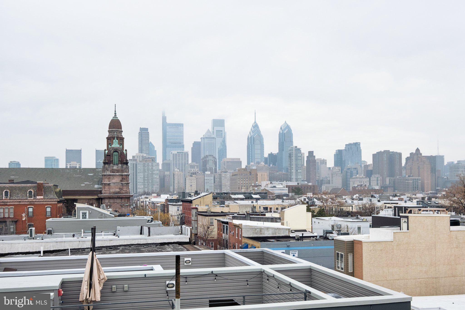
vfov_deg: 36.9
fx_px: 465
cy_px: 155
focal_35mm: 36
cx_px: 232
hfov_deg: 53.1
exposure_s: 1/450
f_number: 8
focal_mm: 24
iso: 250
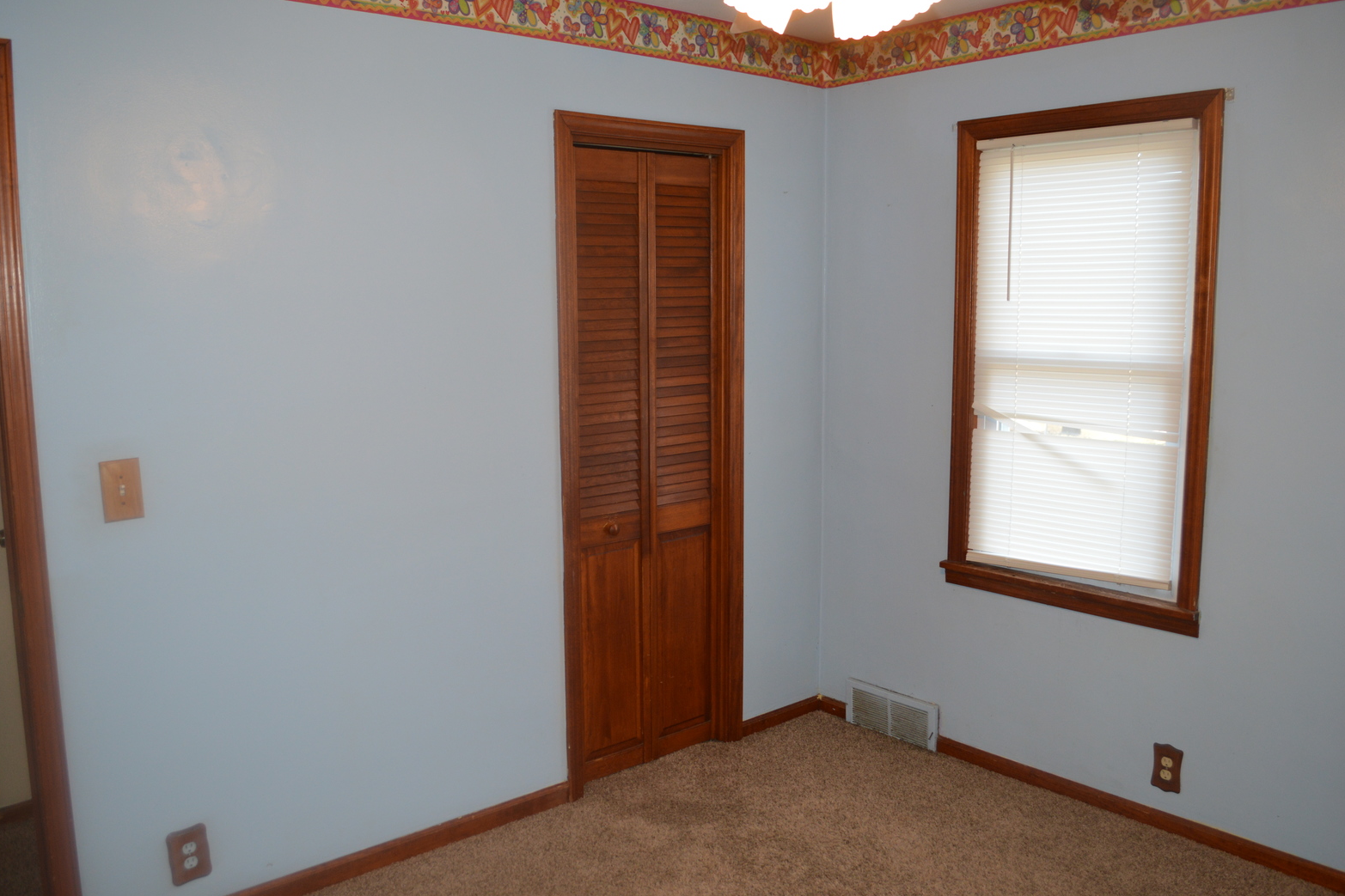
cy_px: 434
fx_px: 1046
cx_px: 663
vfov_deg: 46.4
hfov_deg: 65.5
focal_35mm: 28
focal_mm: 18
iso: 400
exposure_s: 1/80
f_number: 4
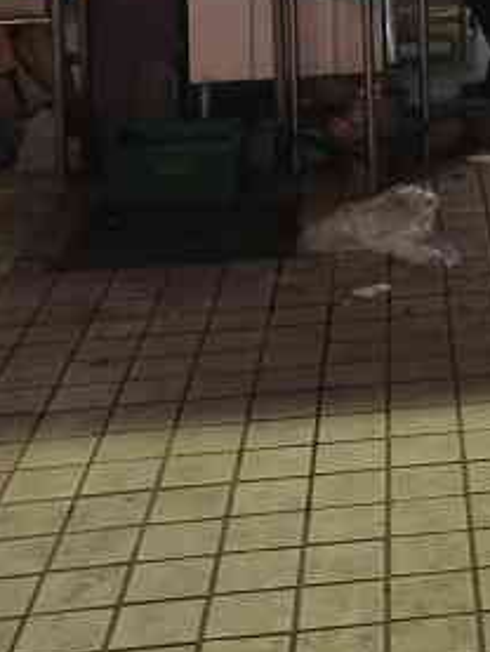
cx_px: 612
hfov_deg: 14.1
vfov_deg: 17.7
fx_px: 1905
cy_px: -291
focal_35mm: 101
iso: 252
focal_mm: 3.95
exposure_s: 1/50
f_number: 1.8
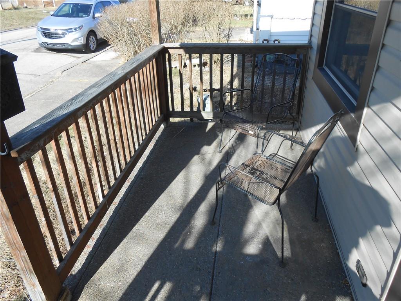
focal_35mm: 26
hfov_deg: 67.3
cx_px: 200
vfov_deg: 53.1
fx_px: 301
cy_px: 150
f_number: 3.5
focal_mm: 4.6
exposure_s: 1/320
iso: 80
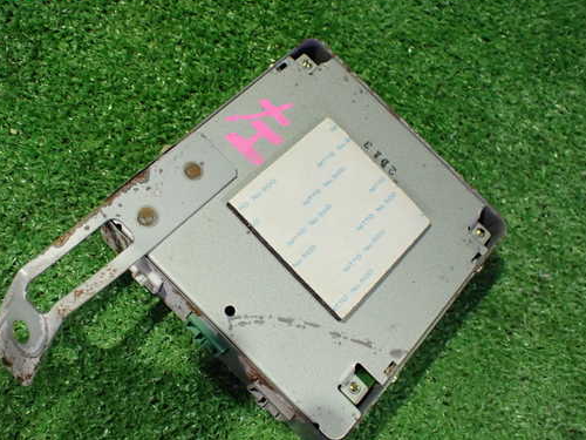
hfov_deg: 51.2
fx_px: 609
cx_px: 252
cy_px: 237
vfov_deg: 39.6
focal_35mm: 36
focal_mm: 5.4
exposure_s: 1/30
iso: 800
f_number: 2.3
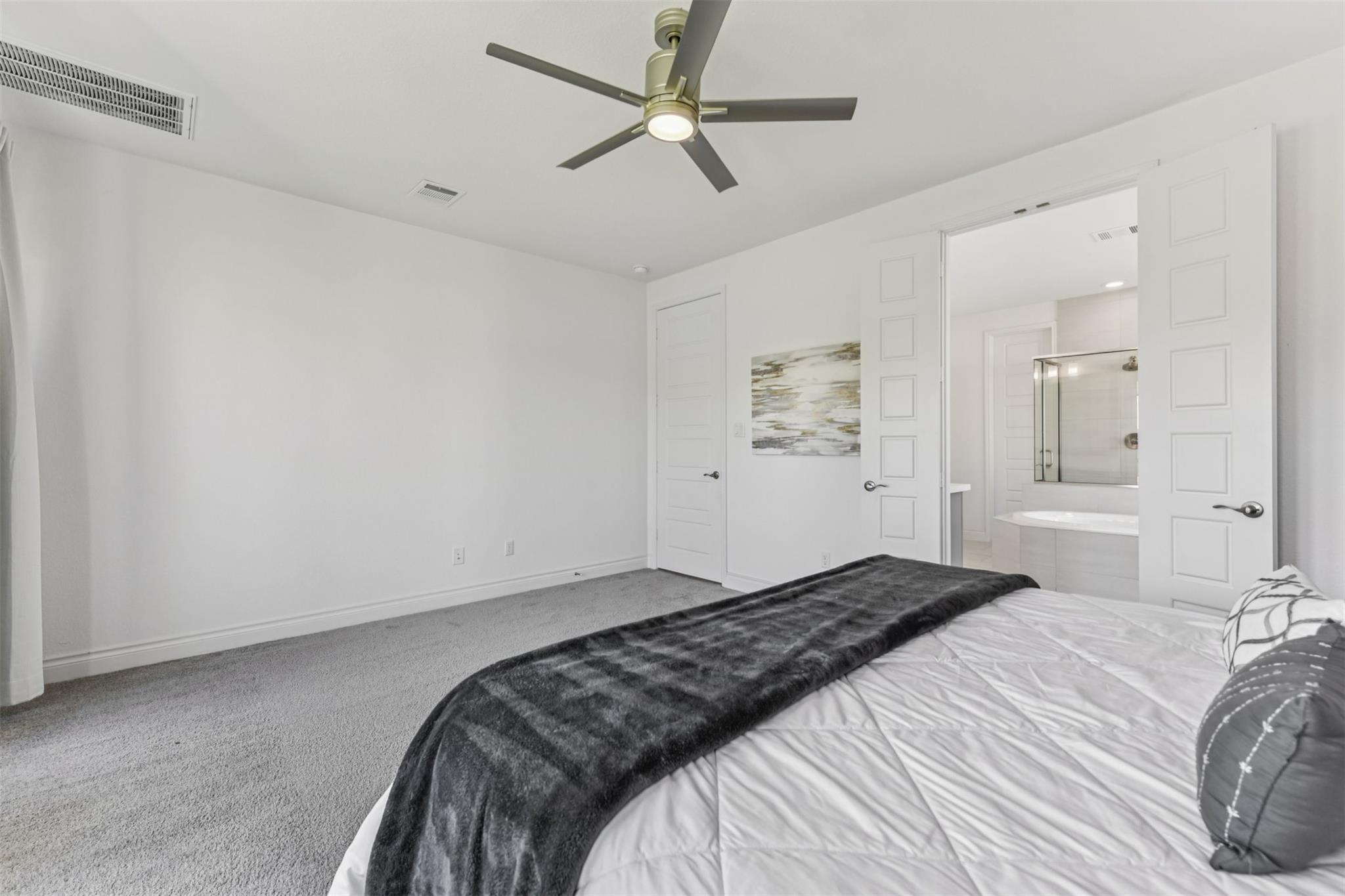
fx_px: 523
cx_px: 672
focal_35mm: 14
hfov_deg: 104.3
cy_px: 448
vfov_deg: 81.2
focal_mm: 14
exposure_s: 1/10
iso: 100
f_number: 8
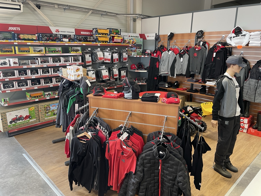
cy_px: 98
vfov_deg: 53.1
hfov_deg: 67.3
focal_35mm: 26
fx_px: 196
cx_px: 130
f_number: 1.6
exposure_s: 1/50
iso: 80
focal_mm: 4.2
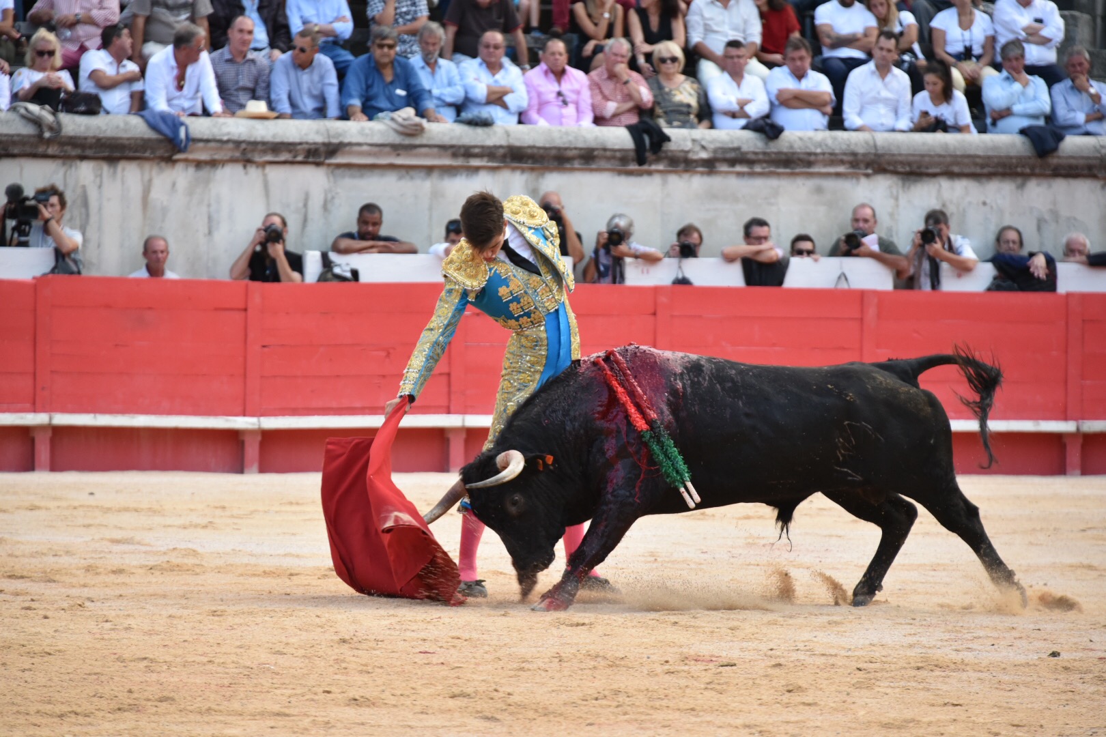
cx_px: 553
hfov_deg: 10.3
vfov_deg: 6.9
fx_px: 6144
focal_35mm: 200
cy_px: 368
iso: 2000
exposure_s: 1/640
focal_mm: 200
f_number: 5.6
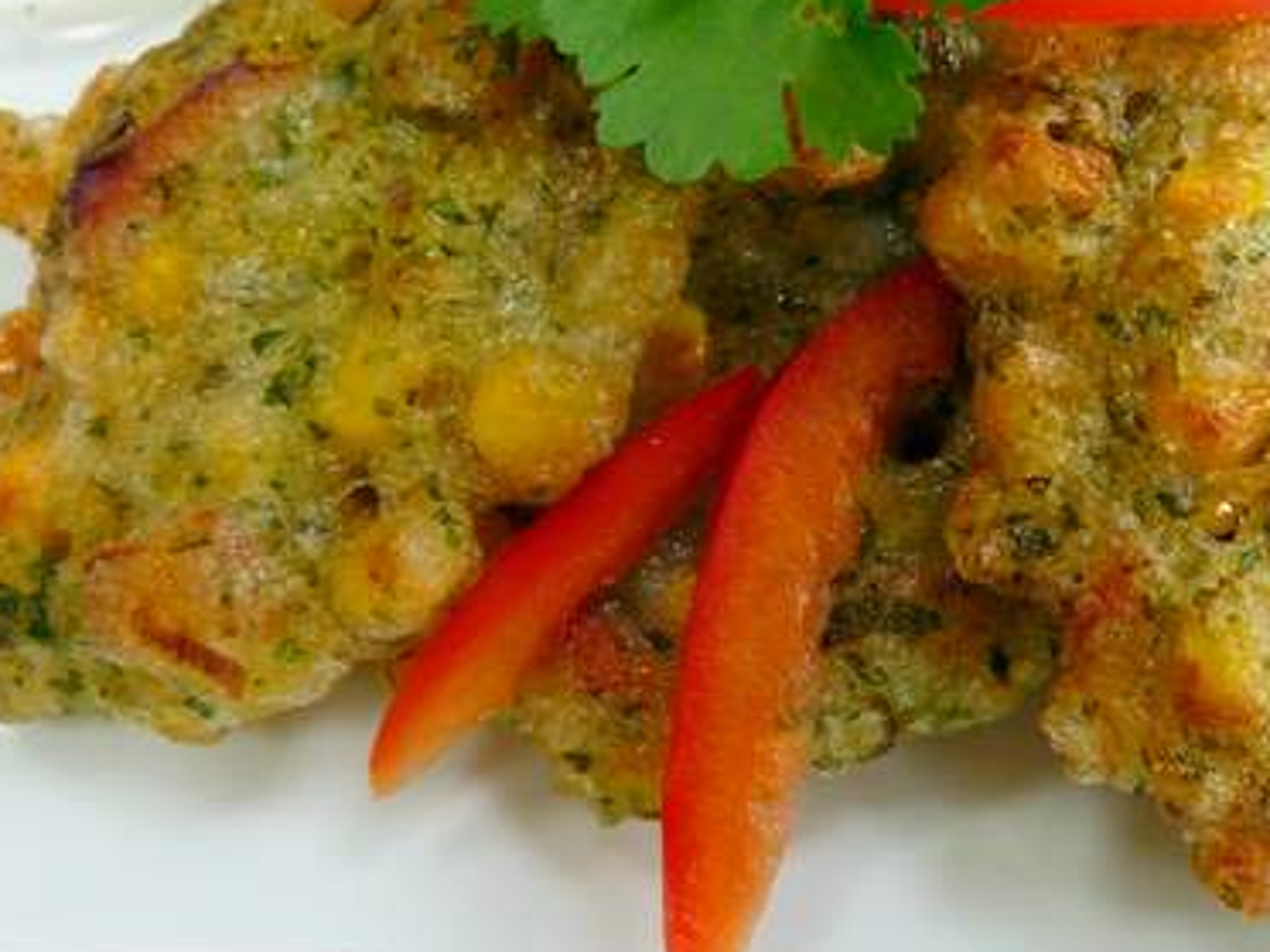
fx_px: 1578
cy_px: 420
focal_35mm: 43
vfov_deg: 33.6
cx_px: 860
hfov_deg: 43.2
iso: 80
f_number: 3.3
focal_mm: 4.1
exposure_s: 1/50
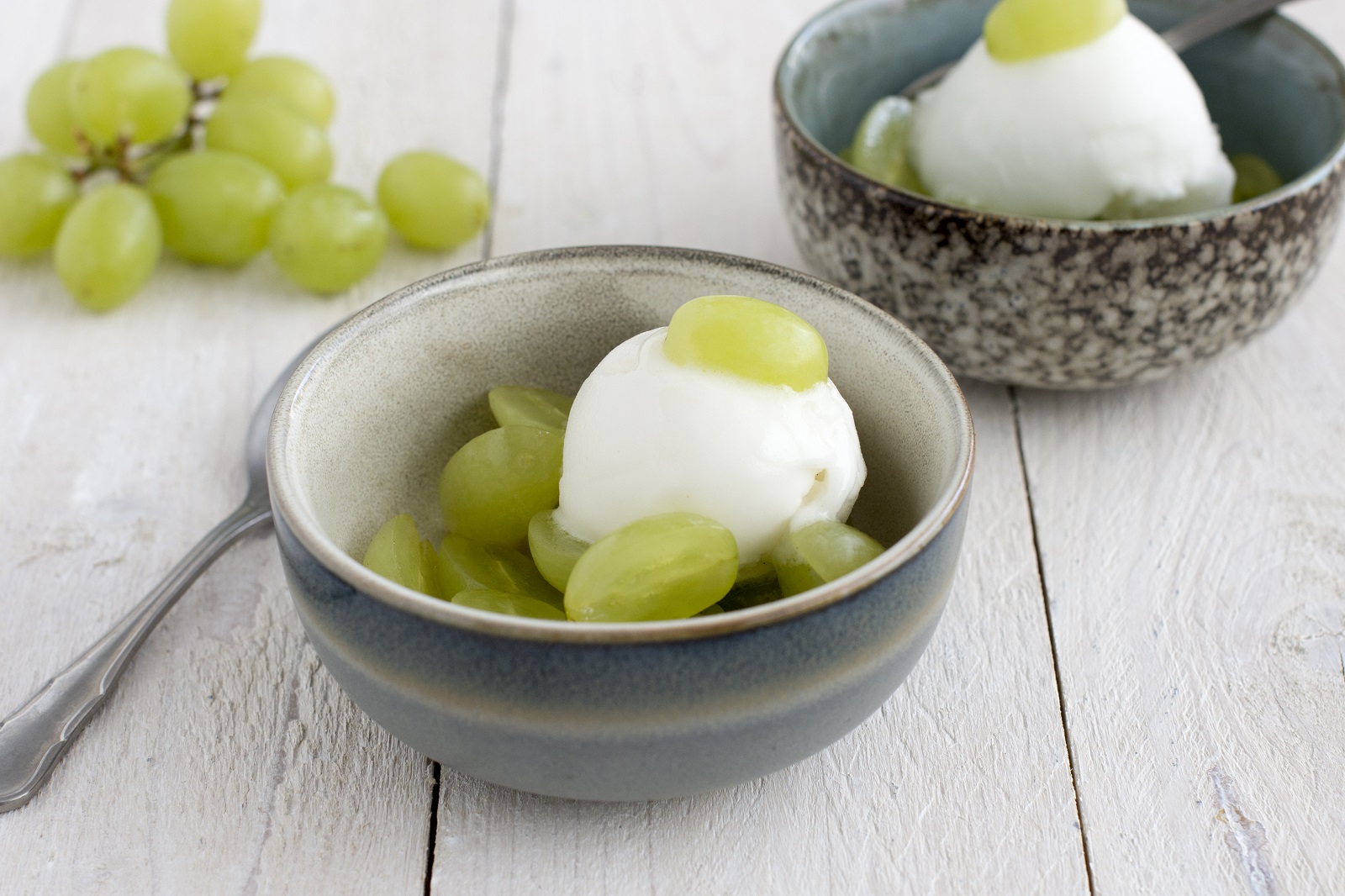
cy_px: 448
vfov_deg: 18.2
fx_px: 2801
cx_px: 672
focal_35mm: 75
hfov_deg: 27.0
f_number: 5
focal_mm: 50
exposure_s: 1/250
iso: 400
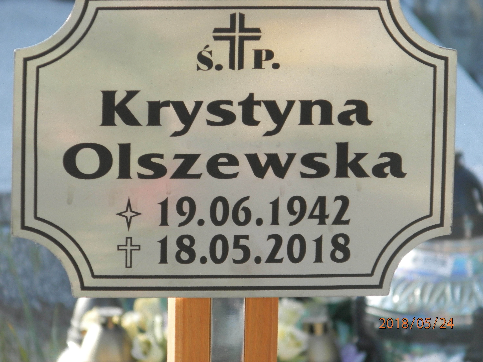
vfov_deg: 4.4
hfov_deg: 5.9
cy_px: 181
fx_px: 4674
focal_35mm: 335
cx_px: 242
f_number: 5.6
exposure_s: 1/125
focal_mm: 59.8
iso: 200
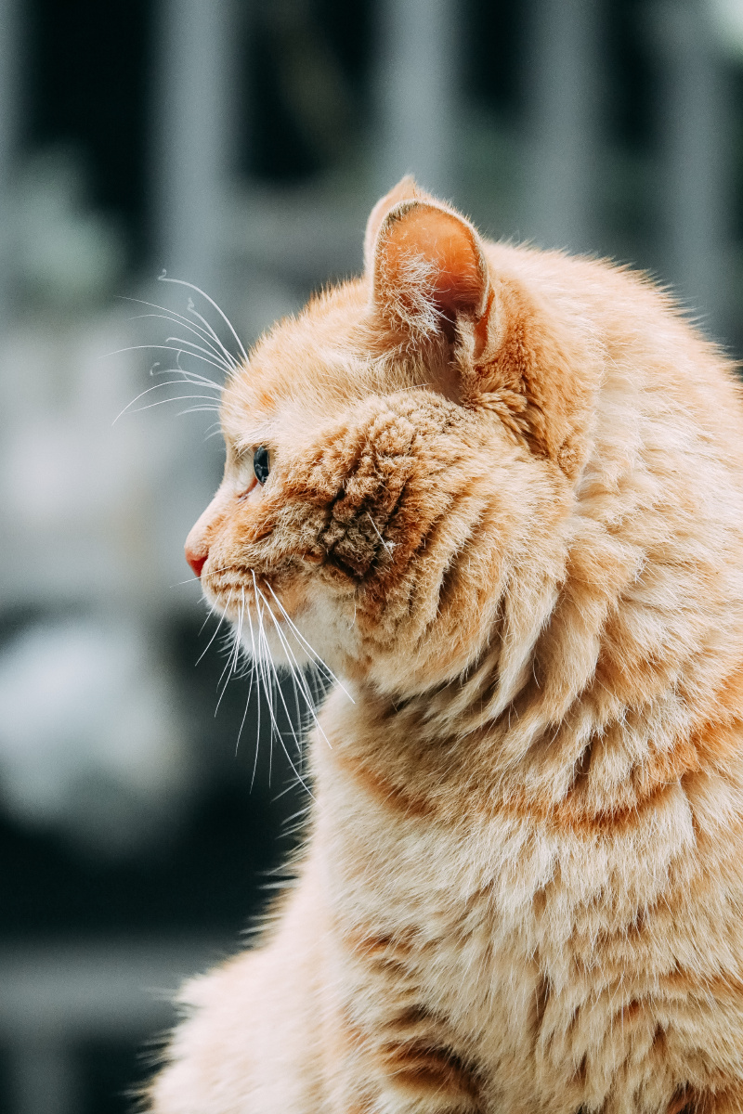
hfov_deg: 2.3
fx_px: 18574
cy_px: 557
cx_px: 372
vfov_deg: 3.4
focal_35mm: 600
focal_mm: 220
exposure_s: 1/1000
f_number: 4
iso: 1250
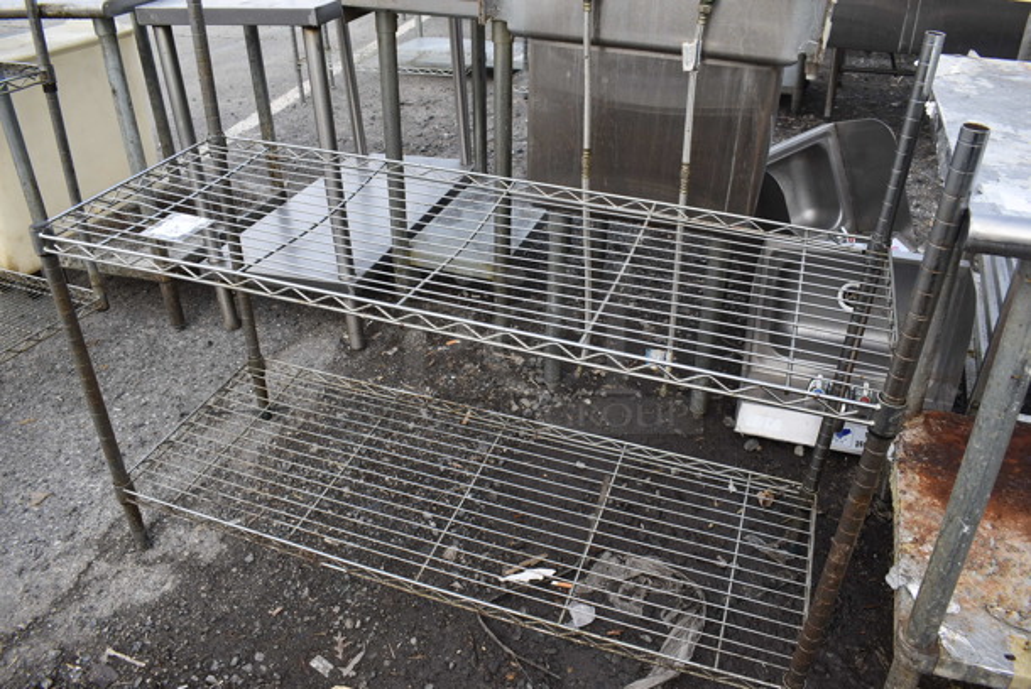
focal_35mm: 27
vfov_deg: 48.0
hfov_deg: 67.3
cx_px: 516
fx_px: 774
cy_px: 344
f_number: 6.3
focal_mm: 18
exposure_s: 1/200
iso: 200
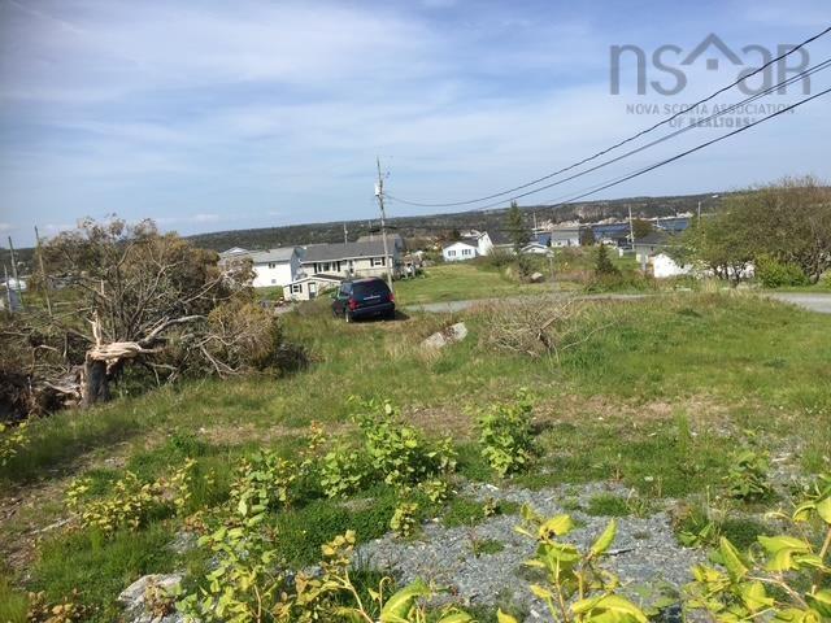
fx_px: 696
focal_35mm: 29
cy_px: 312
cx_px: 416
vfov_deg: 48.2
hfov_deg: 61.7
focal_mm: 4.15
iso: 32
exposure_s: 1/1799
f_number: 2.2
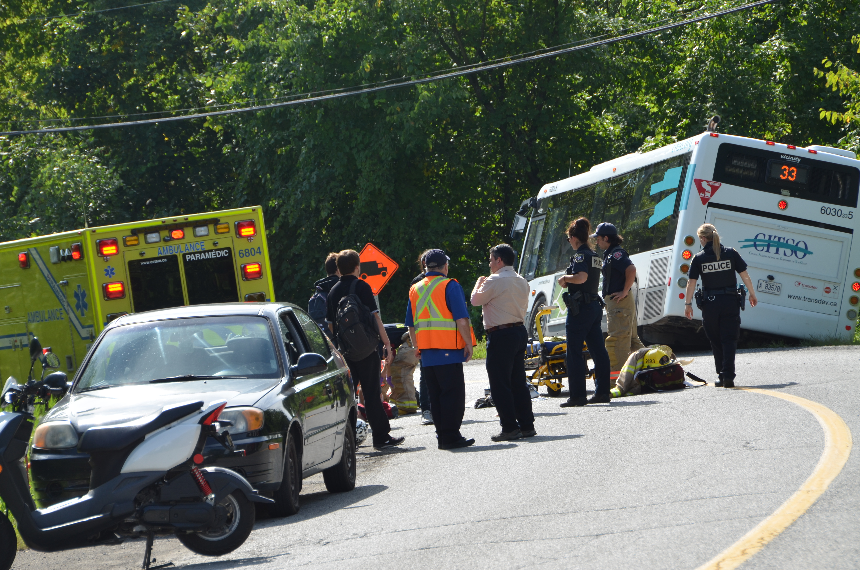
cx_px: 430
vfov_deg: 7.9
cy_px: 285
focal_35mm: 174
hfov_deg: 11.8
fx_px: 4148
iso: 140
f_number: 8
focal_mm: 116
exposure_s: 1/250
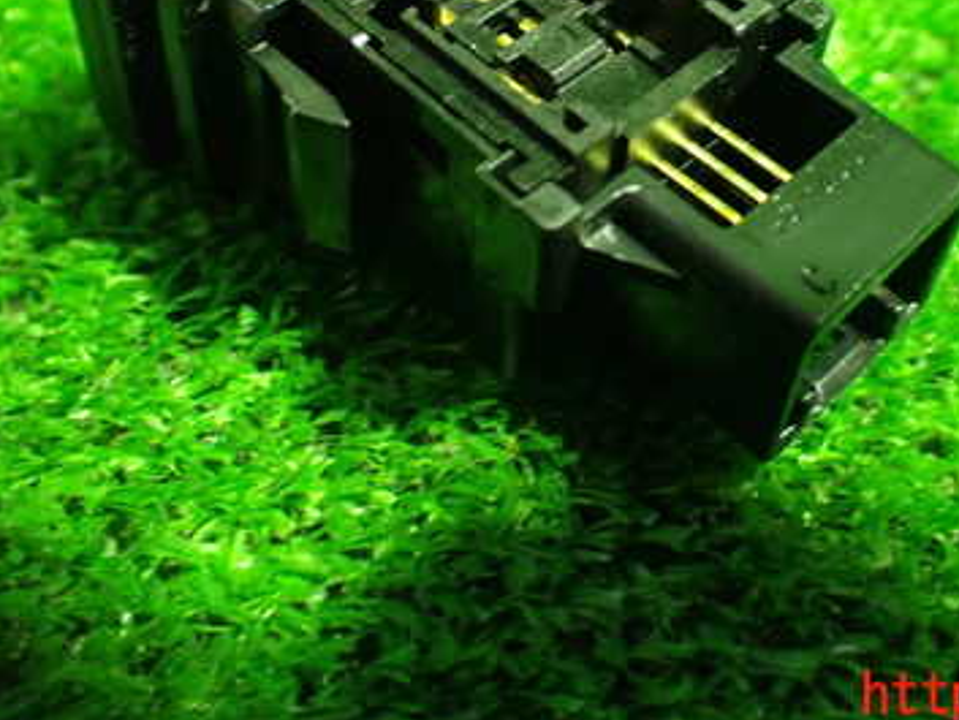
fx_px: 1413
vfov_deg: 27.8
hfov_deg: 37.0
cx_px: 660
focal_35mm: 51
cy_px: 120
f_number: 2.3
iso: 800
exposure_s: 1/30
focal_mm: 5.4
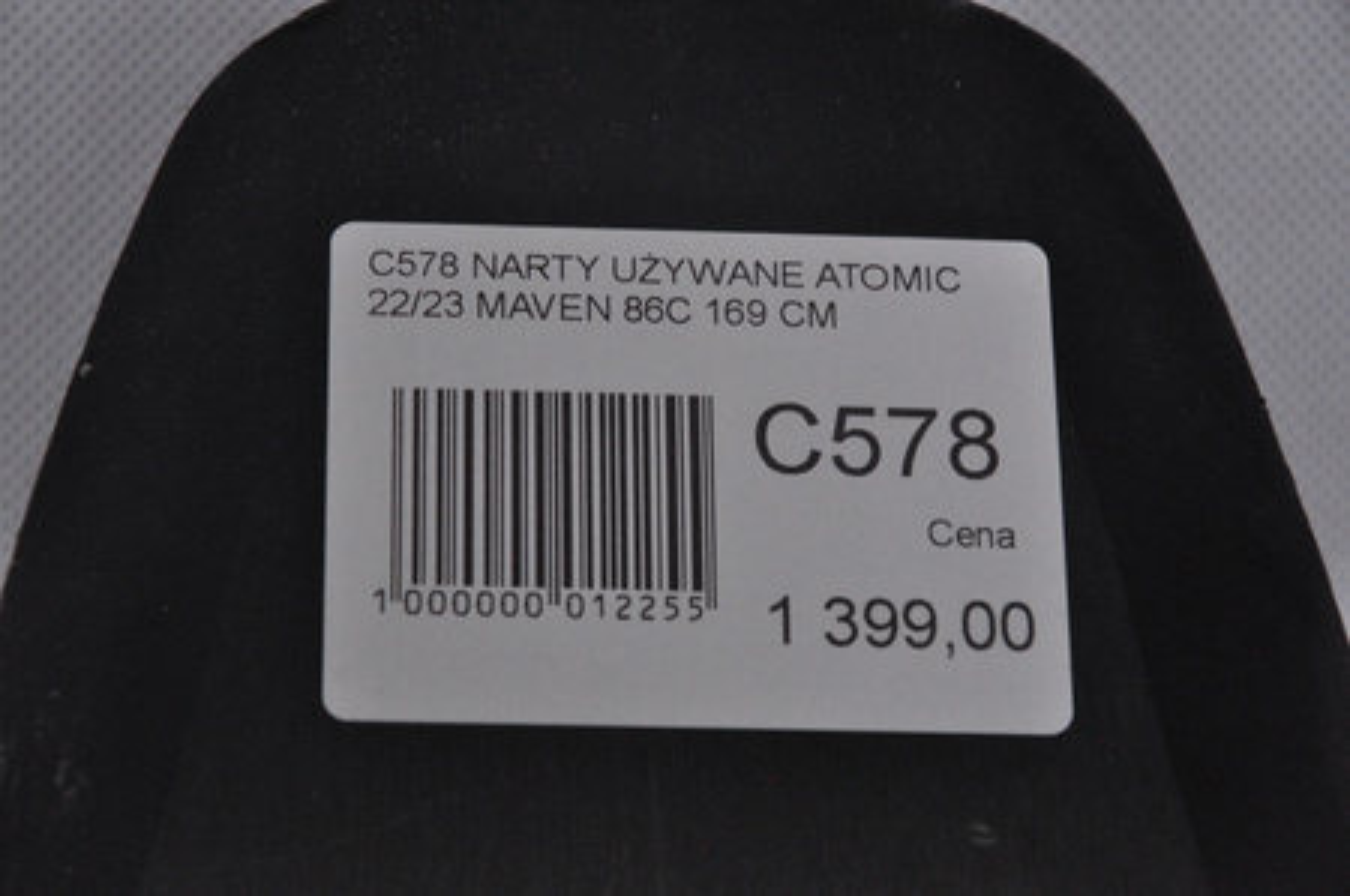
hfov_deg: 13.1
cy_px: 448
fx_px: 5900
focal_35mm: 158
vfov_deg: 8.7
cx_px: 675
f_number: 9.5
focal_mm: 105
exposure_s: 1/125
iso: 3200
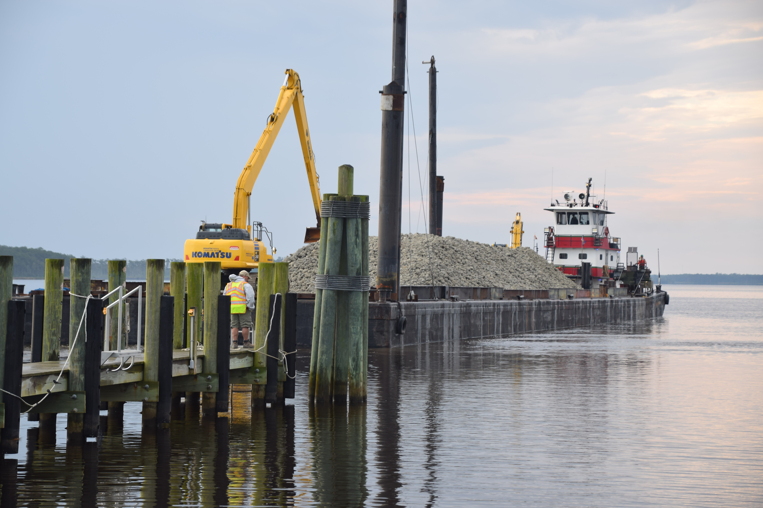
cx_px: 382
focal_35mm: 105
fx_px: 2225
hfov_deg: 19.5
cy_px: 254
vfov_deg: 13.0
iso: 100
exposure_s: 1/80
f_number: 5
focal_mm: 70
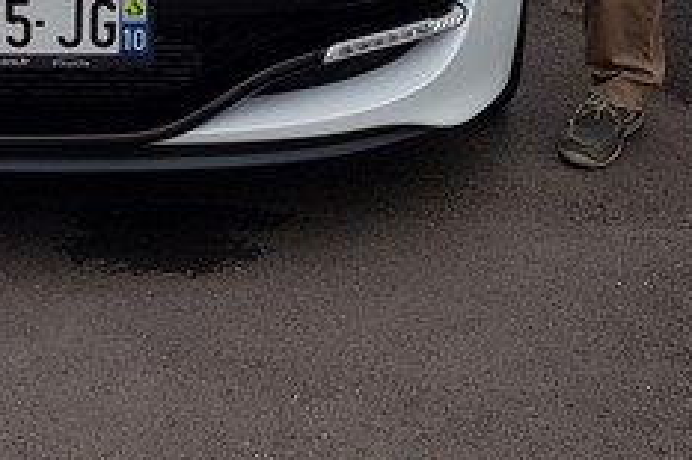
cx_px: 300
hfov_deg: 21.9
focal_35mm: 93
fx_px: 1786
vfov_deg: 13.8
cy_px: -229
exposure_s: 1/576
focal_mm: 4.2
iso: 40
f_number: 1.7
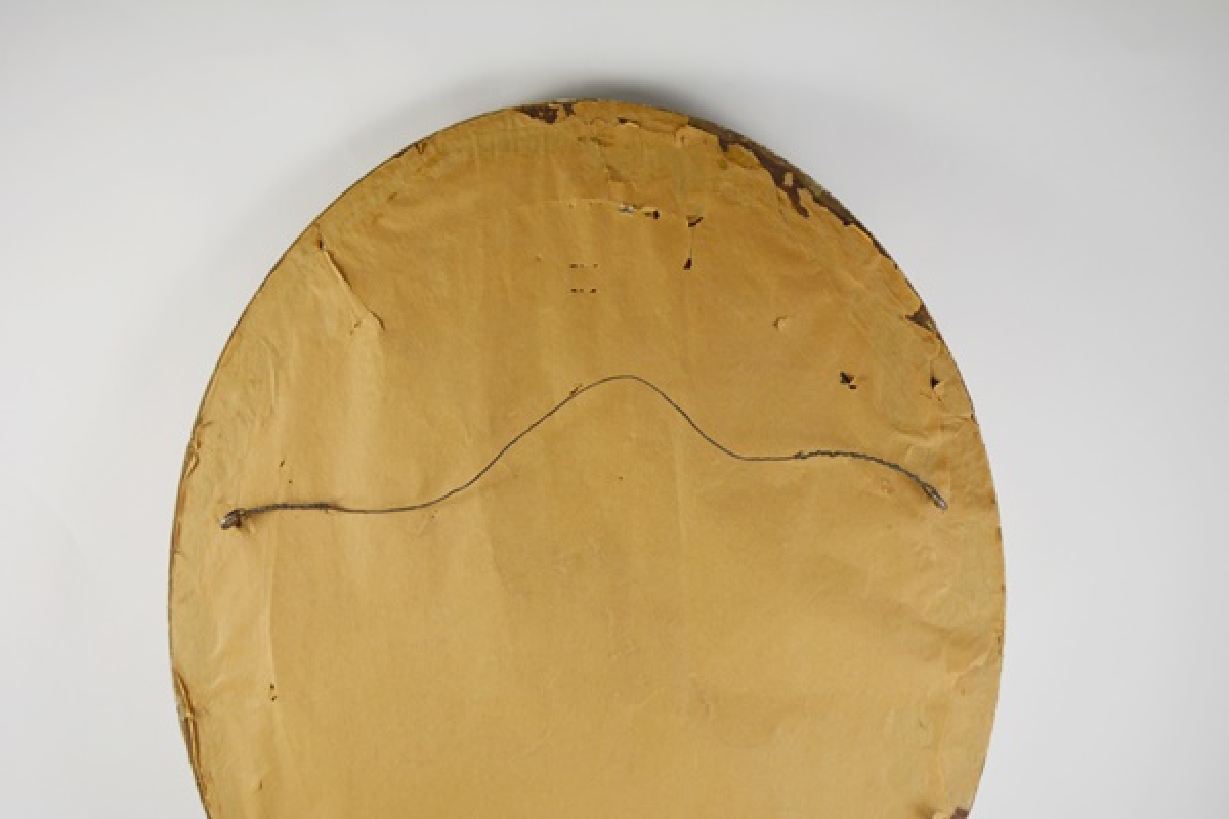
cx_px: 614
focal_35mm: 60
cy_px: 410
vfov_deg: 22.6
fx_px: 2048
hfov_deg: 33.4
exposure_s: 1/125
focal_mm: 40
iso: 400
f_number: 5.6
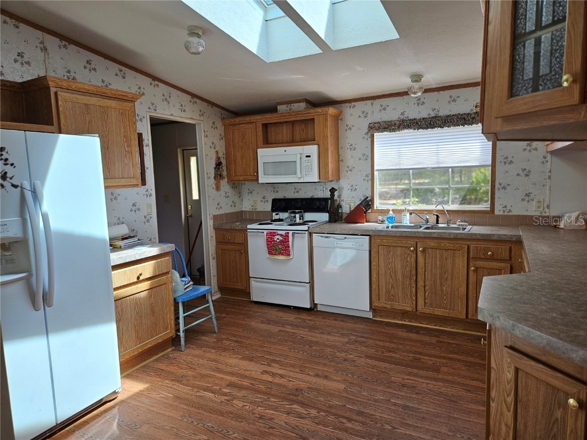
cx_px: 294
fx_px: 390
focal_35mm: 23
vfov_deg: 58.9
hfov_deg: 73.9
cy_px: 220
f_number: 1.8
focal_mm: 5.4
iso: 25
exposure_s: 1/145
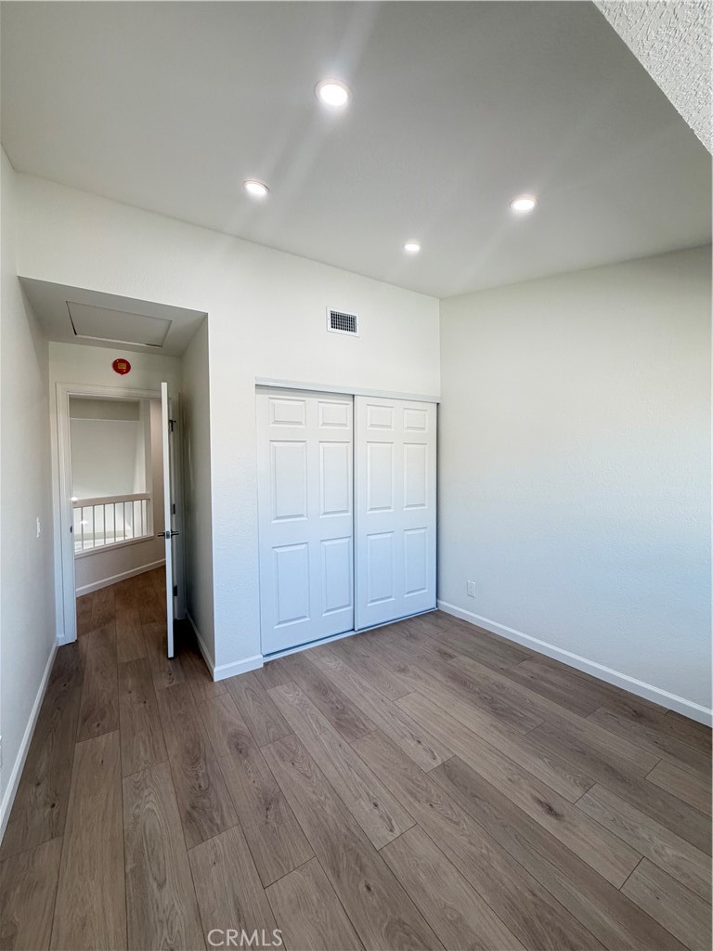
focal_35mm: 14
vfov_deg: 102.1
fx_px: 384
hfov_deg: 85.7
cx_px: 356
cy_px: 476
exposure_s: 1/120
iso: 250
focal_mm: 2.22
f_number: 2.2
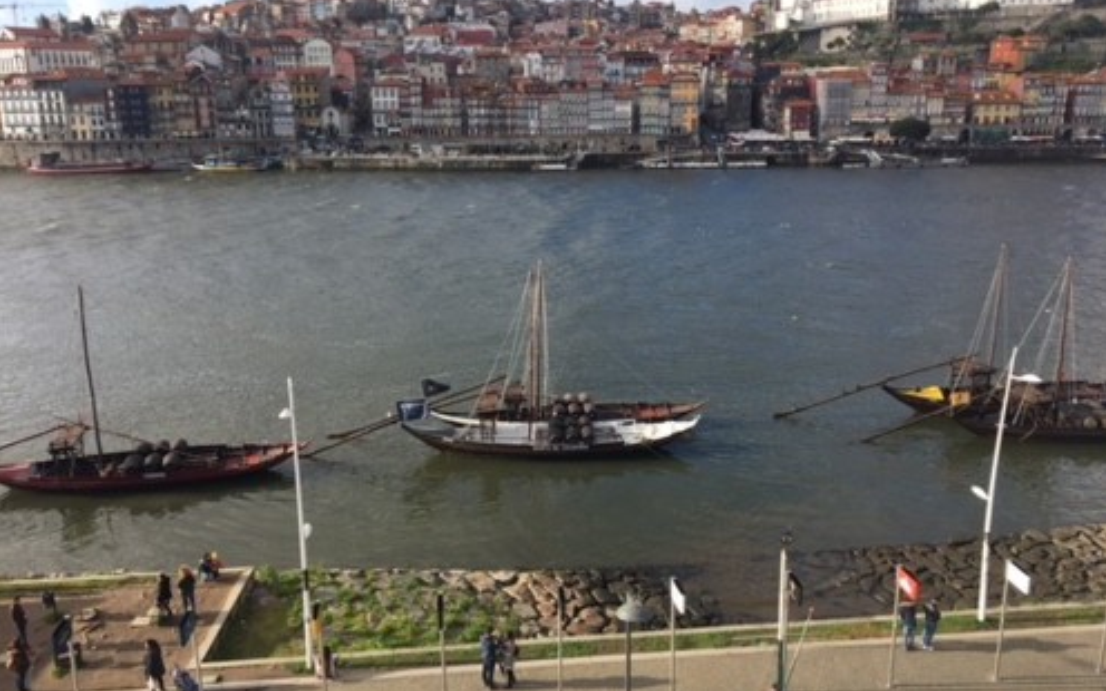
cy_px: 338
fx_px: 934
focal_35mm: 31
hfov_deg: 61.2
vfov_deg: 40.6
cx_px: 553
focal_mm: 4.15
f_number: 2.2
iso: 25
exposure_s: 1/732
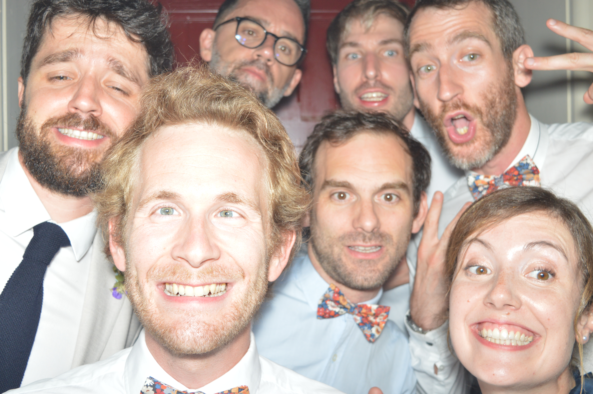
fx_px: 642
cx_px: 296
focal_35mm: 39
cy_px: 197
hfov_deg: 49.6
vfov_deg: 34.1
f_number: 5.6
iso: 400
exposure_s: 1/100
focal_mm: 26
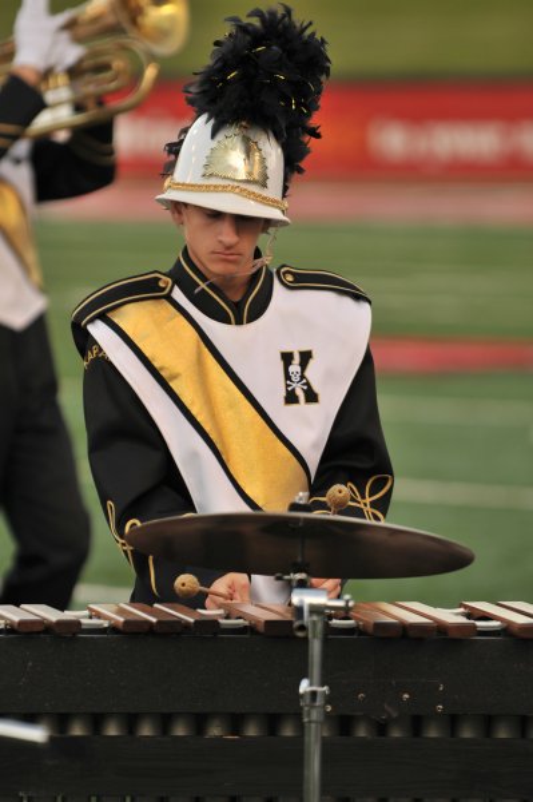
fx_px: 6674
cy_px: 401
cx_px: 266
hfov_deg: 4.6
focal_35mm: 300
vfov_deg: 6.9
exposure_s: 1/500
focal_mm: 200
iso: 200
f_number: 2.8
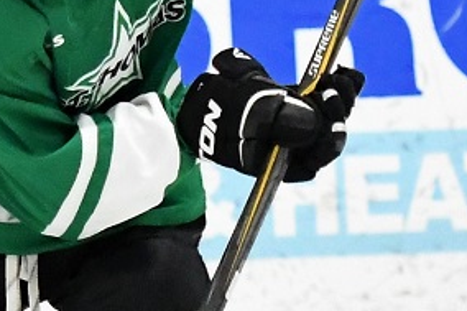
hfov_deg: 2.6
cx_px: -453
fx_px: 10360
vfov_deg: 1.7
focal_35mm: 799
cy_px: 263
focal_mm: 125
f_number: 2.8
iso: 7200
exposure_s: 1/1000
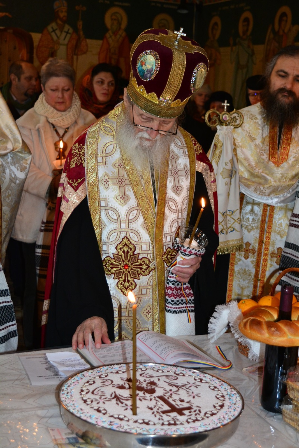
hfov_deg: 23.8
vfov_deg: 35.1
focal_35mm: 57
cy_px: 224
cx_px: 150
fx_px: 710
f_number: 4.8
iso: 1000
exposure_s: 1/60
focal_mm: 38
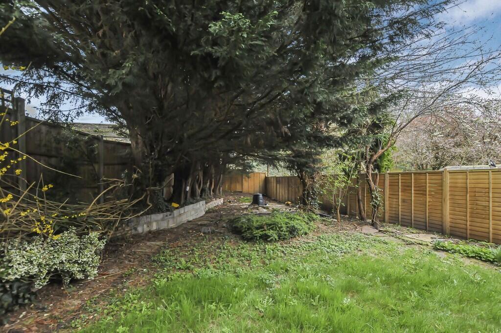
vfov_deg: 77.2
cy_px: 166
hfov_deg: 100.5
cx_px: 250
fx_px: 208
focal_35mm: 15
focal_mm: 10
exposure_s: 1/250
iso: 1000
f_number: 5.6
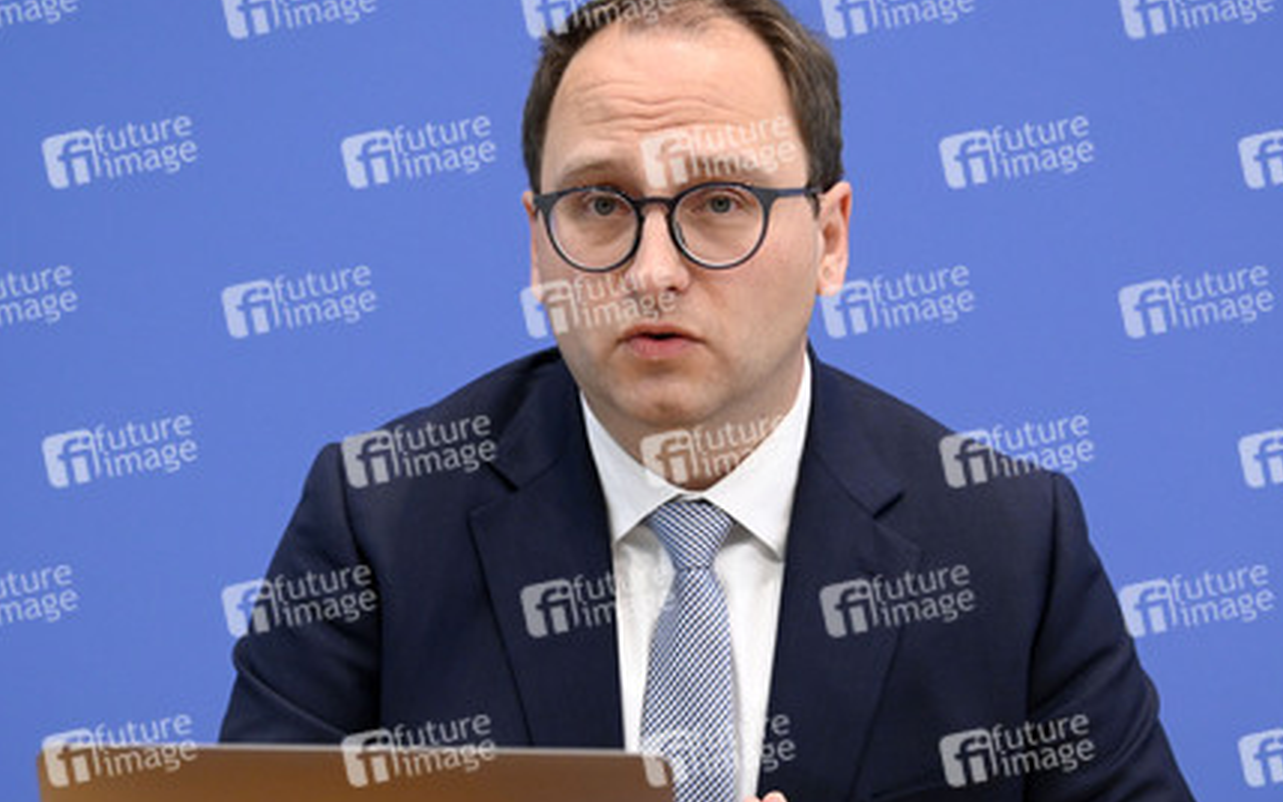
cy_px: 377
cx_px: 639
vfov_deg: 14.2
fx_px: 3216
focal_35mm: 92
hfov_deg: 22.6
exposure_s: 1/1250
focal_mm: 86
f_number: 4
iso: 4000
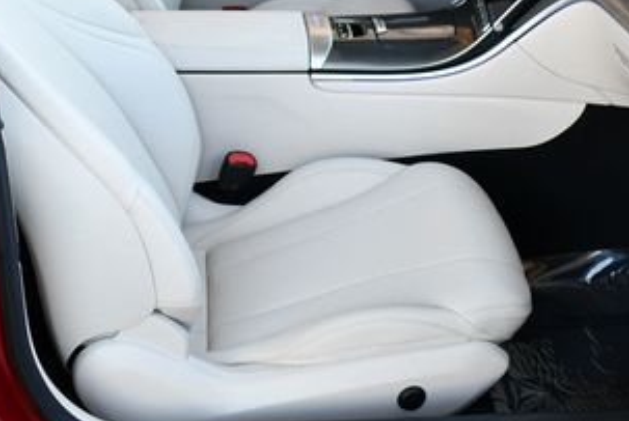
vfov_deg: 17.8
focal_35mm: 76
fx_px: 1330
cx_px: 272
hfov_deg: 26.6
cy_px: 56
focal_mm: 18
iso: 450
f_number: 3.5
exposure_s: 1/250
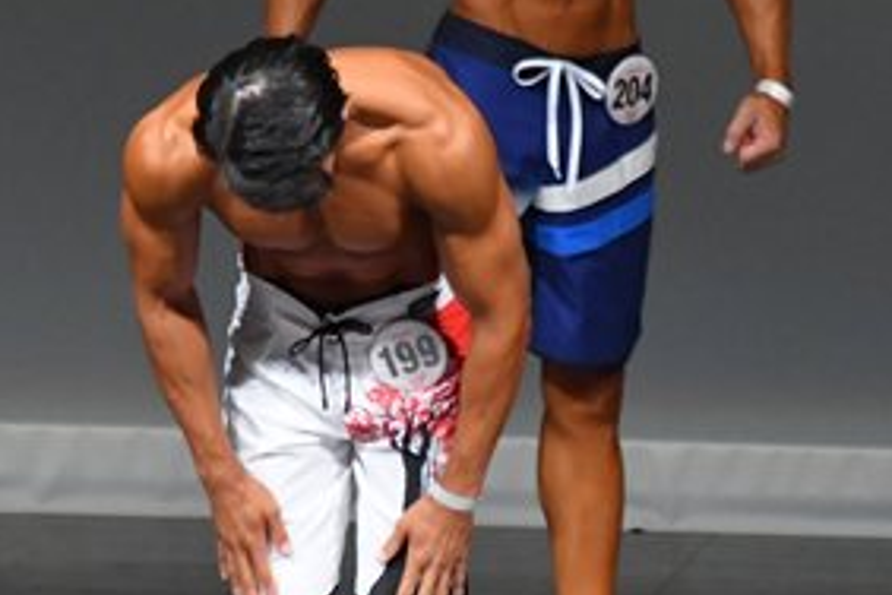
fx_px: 23487
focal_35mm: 948
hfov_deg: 2.2
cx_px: 558
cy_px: 228
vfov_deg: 1.5
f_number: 5.6
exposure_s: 1/400
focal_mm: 230
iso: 4000
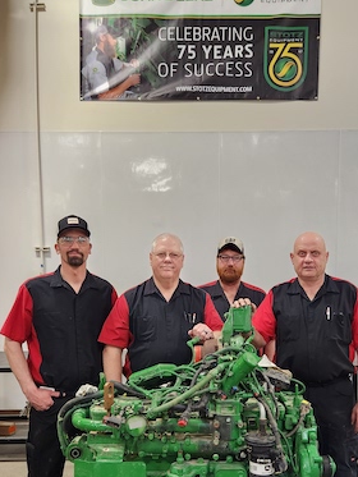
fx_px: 510
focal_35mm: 37
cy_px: 313
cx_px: 184
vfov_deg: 49.4
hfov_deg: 38.7
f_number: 1.8
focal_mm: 5.4
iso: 320
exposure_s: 1/120
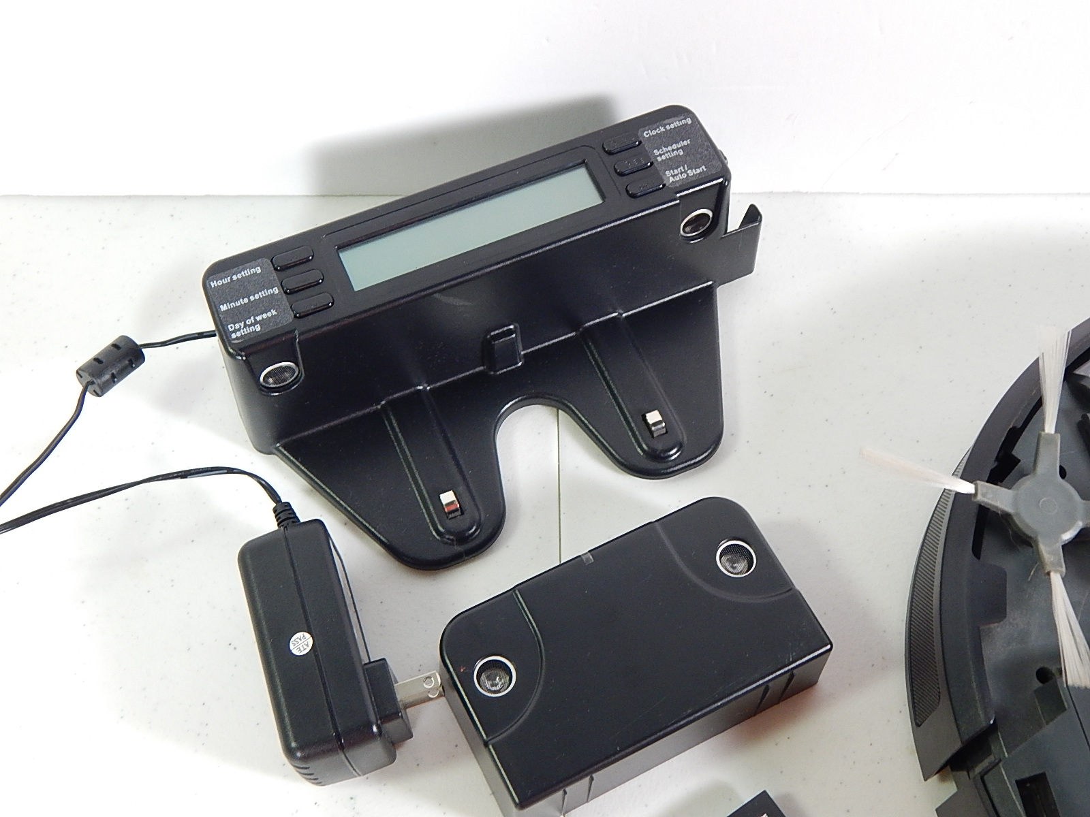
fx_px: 1354
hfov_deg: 43.9
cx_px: 545
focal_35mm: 43
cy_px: 408
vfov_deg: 33.6
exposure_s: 1/30
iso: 280
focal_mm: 7.7
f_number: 3.6
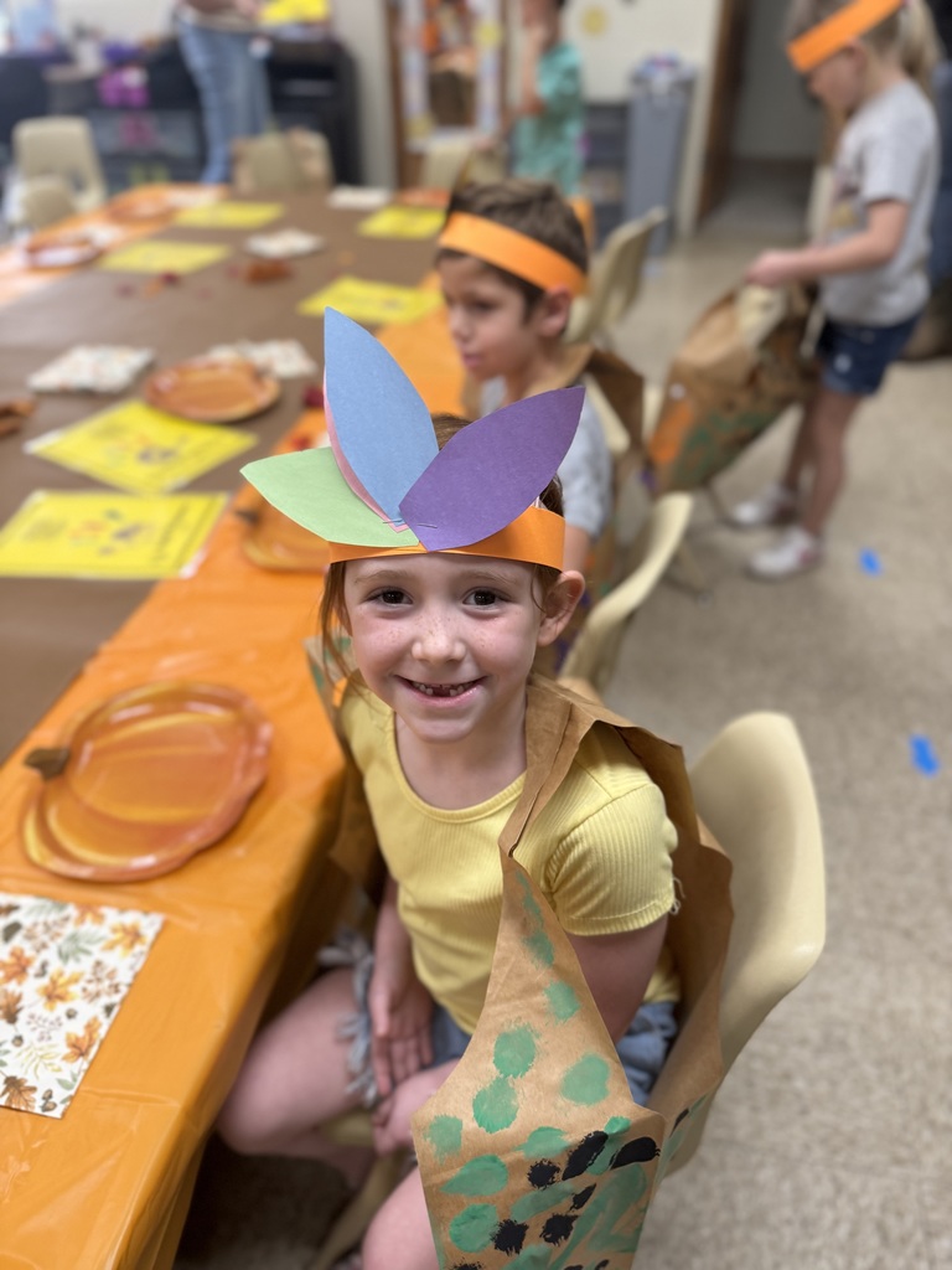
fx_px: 880
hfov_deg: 56.8
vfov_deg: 71.6
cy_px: 635
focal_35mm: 24
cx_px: 476
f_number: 1.78
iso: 160
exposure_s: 1/60
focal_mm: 6.76
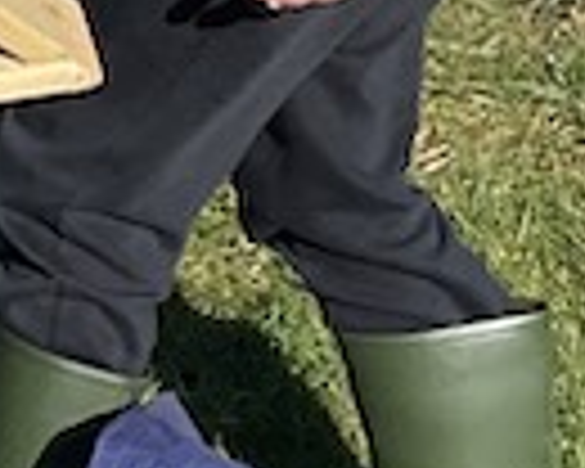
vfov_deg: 7.1
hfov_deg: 8.5
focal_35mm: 217
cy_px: 274
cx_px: -518
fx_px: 3757
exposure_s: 1/1675
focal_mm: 3
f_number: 1.8
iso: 16
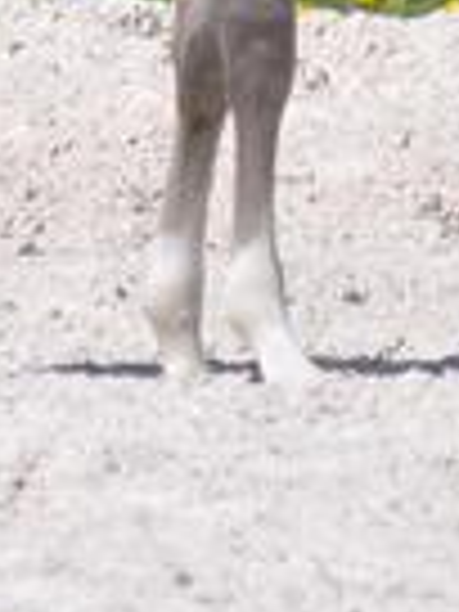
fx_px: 12190
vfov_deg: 2.9
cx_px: 68
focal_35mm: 689
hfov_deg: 2.2
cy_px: -256
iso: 400
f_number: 6.3
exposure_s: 1/1600
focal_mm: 155
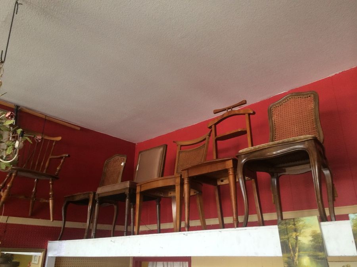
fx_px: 309
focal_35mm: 30
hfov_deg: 60.0
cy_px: 134
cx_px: 178
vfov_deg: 46.8
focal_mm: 4.12
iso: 160
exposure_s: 1/30
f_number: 2.2
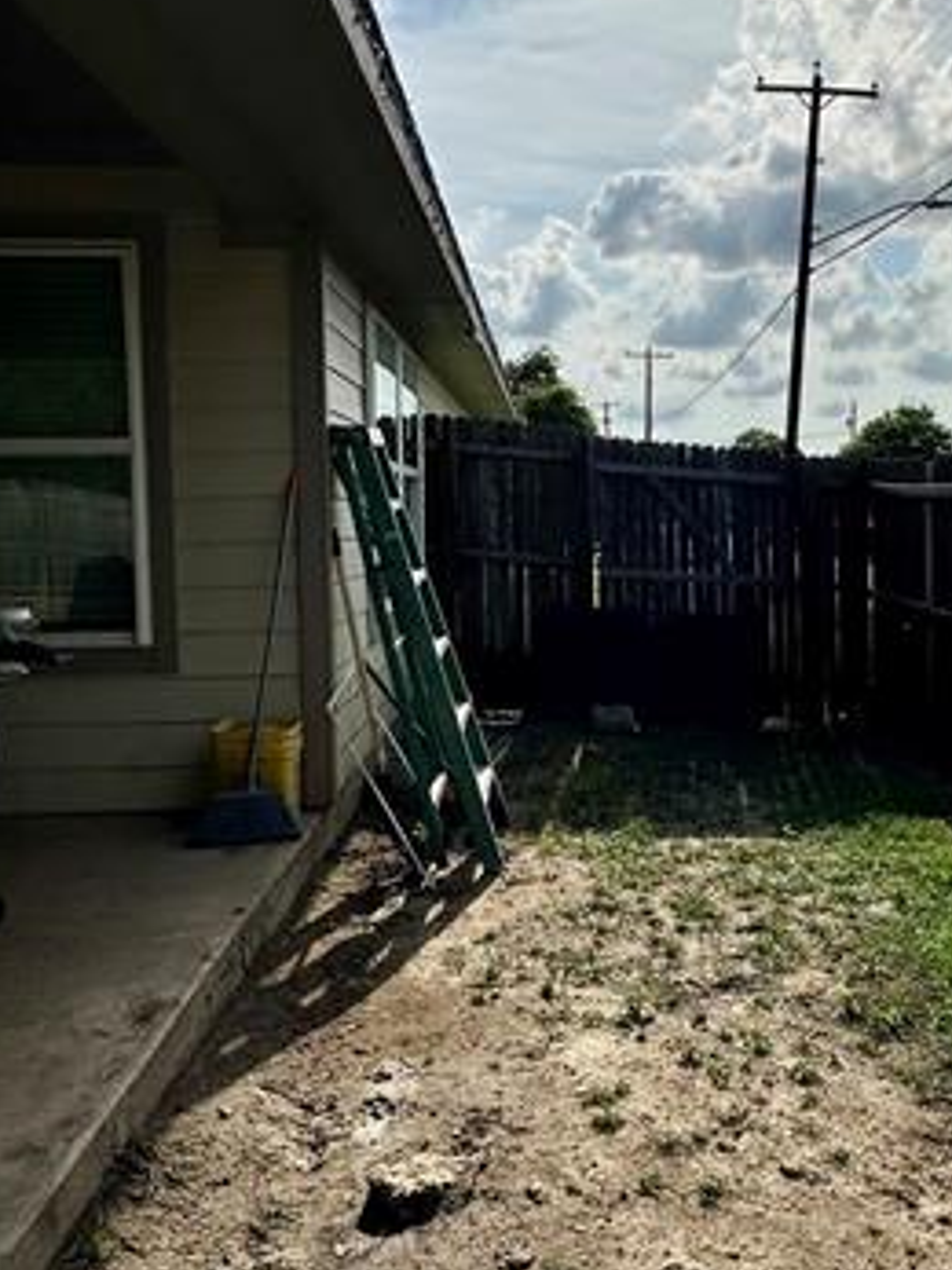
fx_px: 1137
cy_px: 586
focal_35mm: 31
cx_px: 659
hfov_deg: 44.5
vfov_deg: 58.3
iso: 50
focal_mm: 2.22
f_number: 2.2
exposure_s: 1/7299
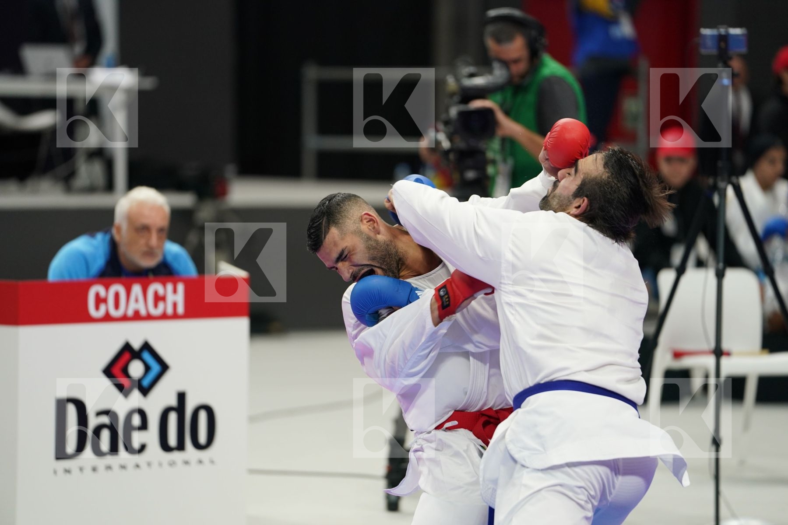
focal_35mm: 200
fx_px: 4377
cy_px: 262
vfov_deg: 6.9
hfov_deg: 10.3
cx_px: 394
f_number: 2.8
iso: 1250
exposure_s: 1/1000
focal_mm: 200
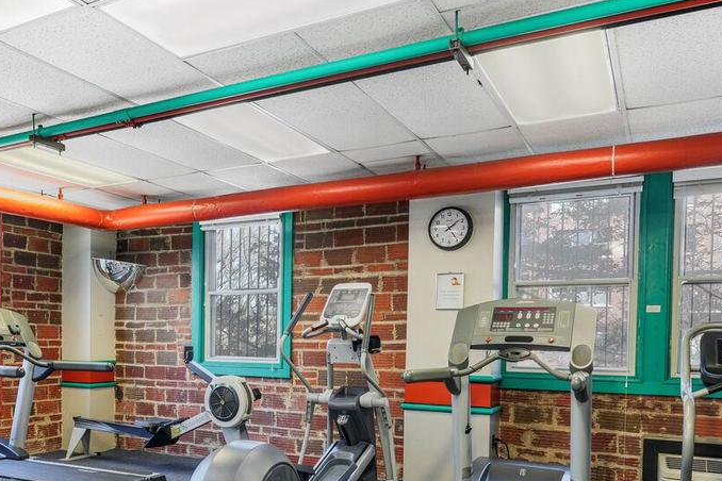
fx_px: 682
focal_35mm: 34
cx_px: 260
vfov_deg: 38.0
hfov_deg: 55.0
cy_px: 354
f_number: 8
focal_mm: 16
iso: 200
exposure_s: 1/4
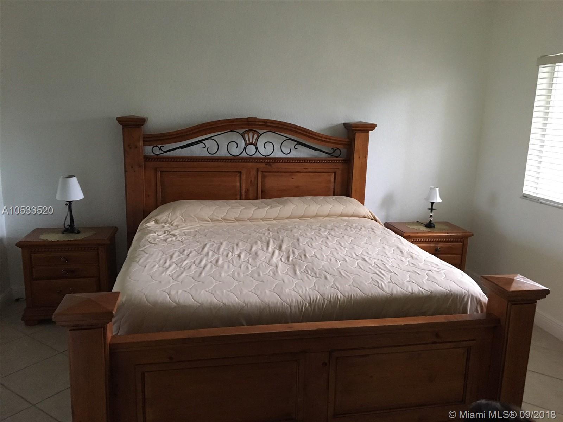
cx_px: 282
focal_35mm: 29
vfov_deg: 48.2
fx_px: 472
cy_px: 211
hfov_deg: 61.7
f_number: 2.2
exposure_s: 1/30
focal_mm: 4.15
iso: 200
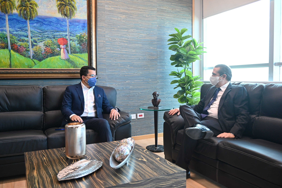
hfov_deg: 58.7
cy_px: 94
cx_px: 141
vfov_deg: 41.1
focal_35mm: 32
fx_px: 251
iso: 1000
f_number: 2.8
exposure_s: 1/320
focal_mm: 32
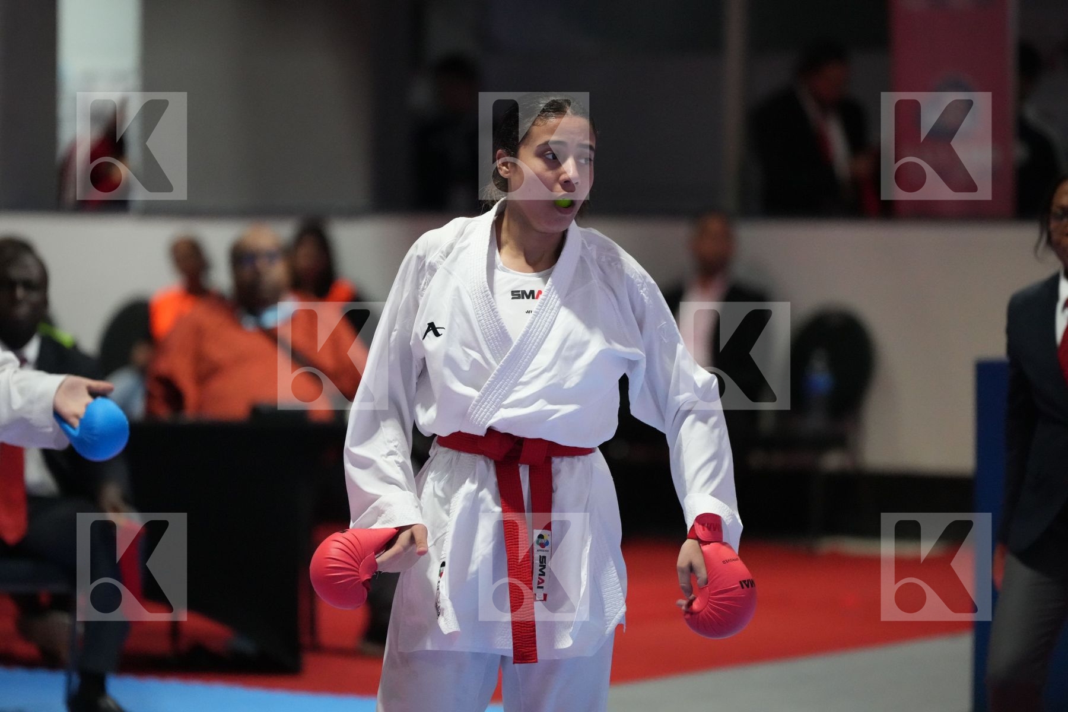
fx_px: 5666
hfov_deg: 10.8
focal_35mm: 191
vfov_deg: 7.2
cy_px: 356
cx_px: 534
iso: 10000
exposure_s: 1/800
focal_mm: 191
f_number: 2.8
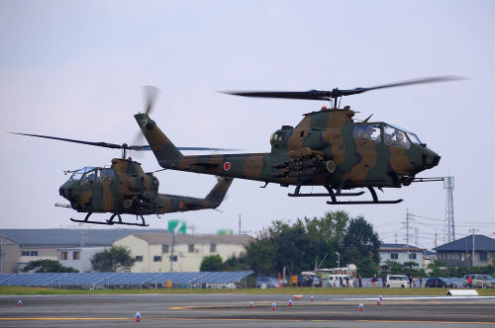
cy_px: 164
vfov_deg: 6.1
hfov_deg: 9.2
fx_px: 3090
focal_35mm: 225
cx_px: 248
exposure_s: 1/250
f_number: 5.6
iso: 100
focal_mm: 150
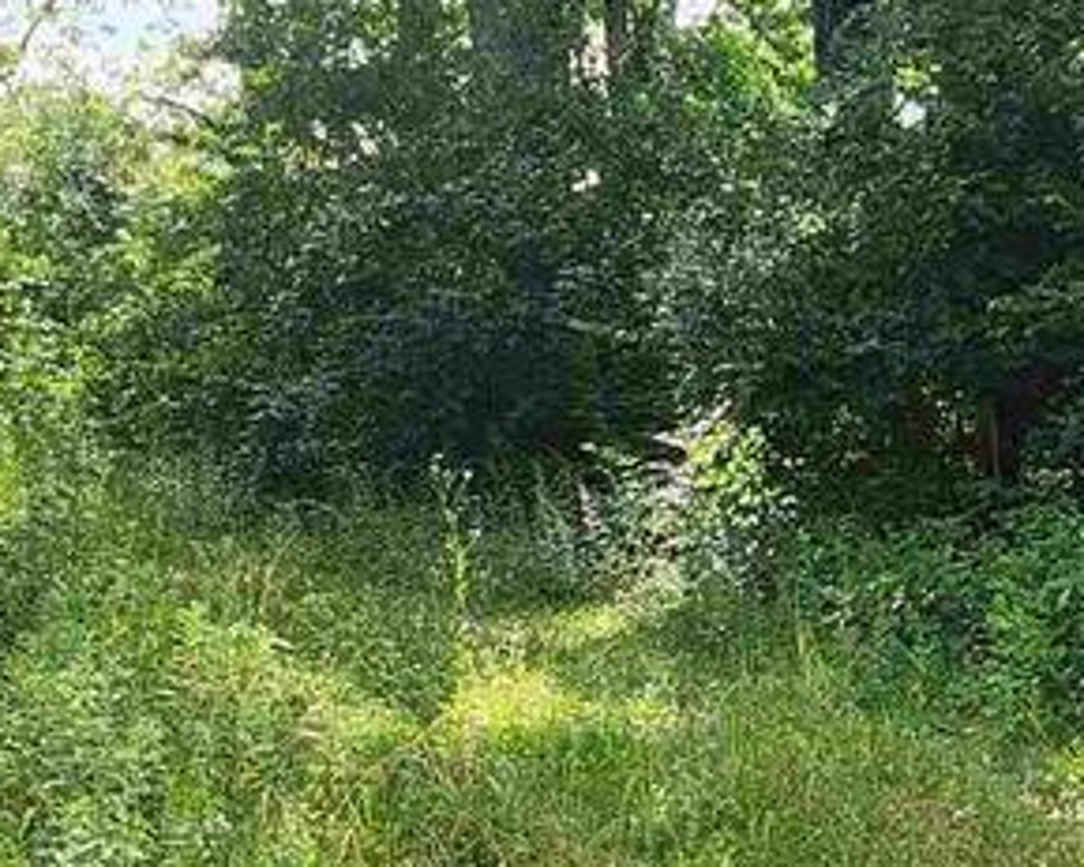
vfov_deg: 13.7
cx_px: 1159
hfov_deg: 16.7
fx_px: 3592
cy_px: 338
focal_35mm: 112
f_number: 1.8
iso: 20
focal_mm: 5.4
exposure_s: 1/193
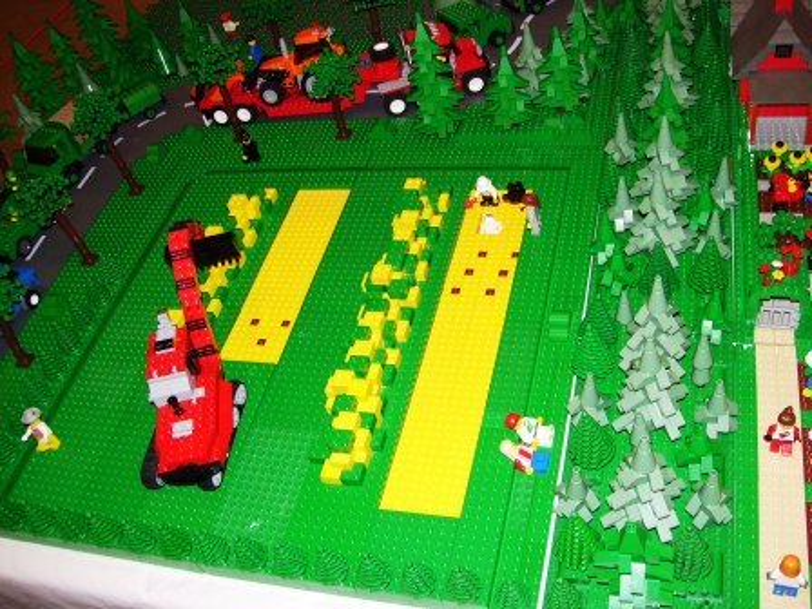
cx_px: 406
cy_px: 304
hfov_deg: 51.4
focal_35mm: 36
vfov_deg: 39.7
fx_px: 844
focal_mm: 6
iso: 80
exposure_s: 1/60
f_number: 2.7
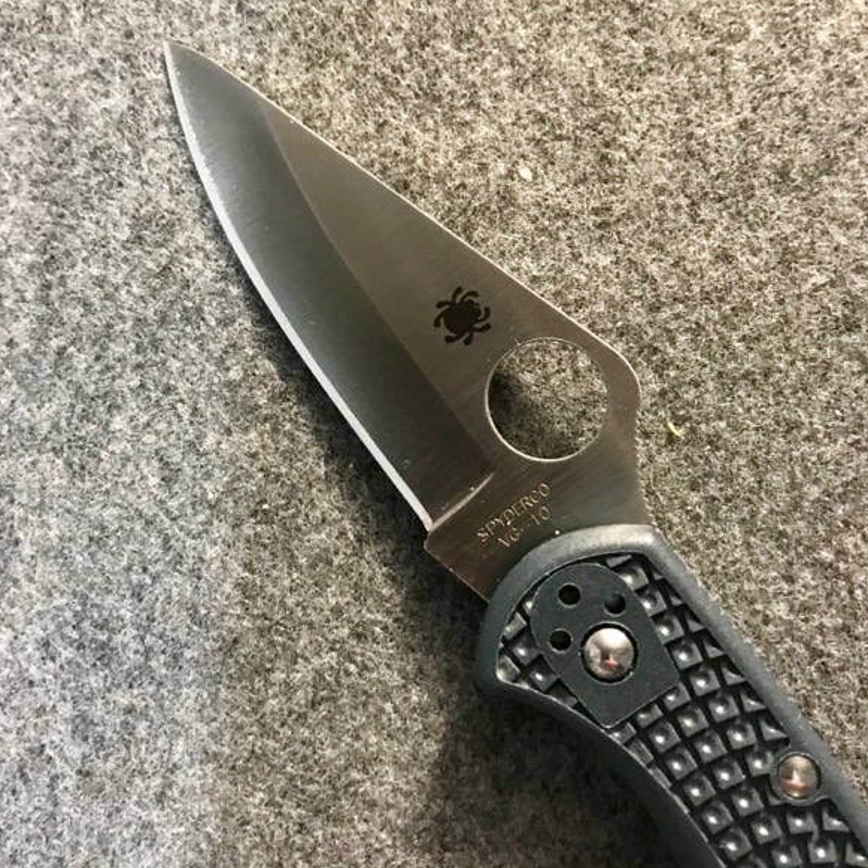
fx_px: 965
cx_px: 427
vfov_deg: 48.1
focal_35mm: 34
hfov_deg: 48.4
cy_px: 336
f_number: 1.8
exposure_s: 1/12
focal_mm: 3.99
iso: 100
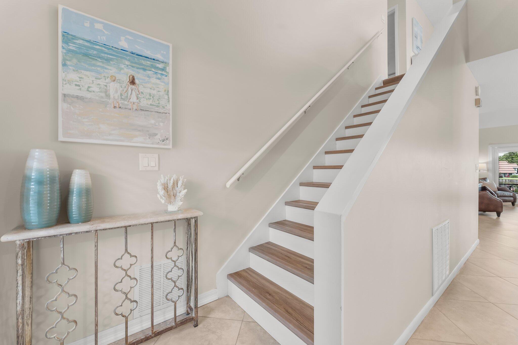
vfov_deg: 81.2
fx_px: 201
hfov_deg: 104.2
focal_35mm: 14
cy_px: 172
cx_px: 259
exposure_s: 1/5
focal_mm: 14
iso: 400
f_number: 8
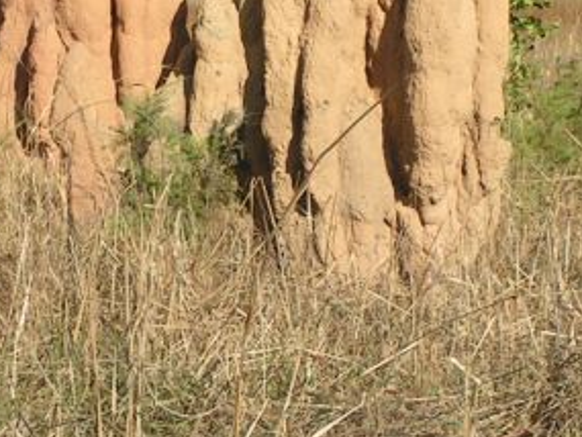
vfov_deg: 5.1
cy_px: 20
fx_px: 4911
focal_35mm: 292
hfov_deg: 6.8
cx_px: 104
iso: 50
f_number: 6.3
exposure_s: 1/400
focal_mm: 15.9
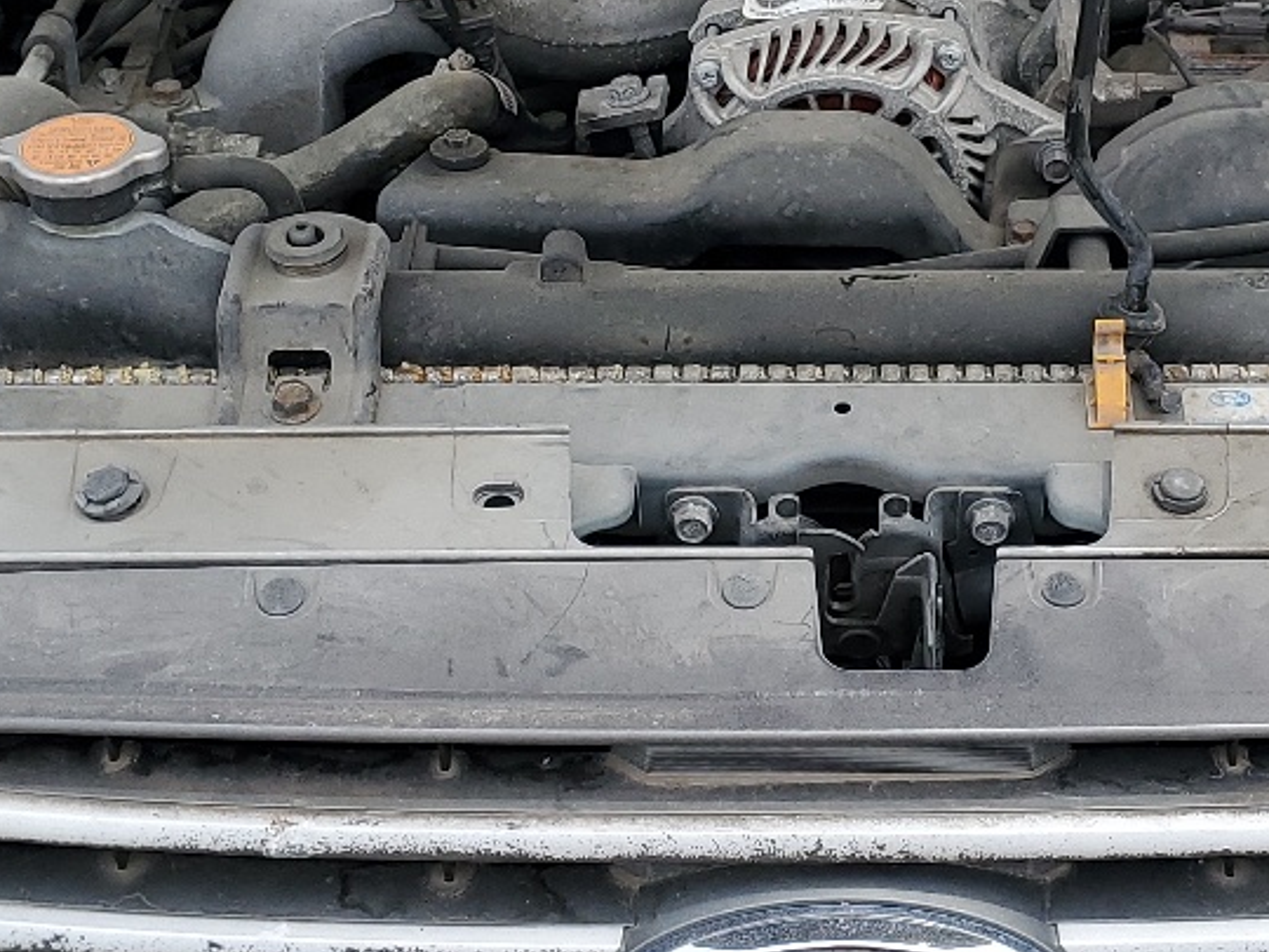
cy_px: 348
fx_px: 2823
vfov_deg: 19.1
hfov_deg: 25.1
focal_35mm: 77
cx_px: 895
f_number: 1.5
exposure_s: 1/2000
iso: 50
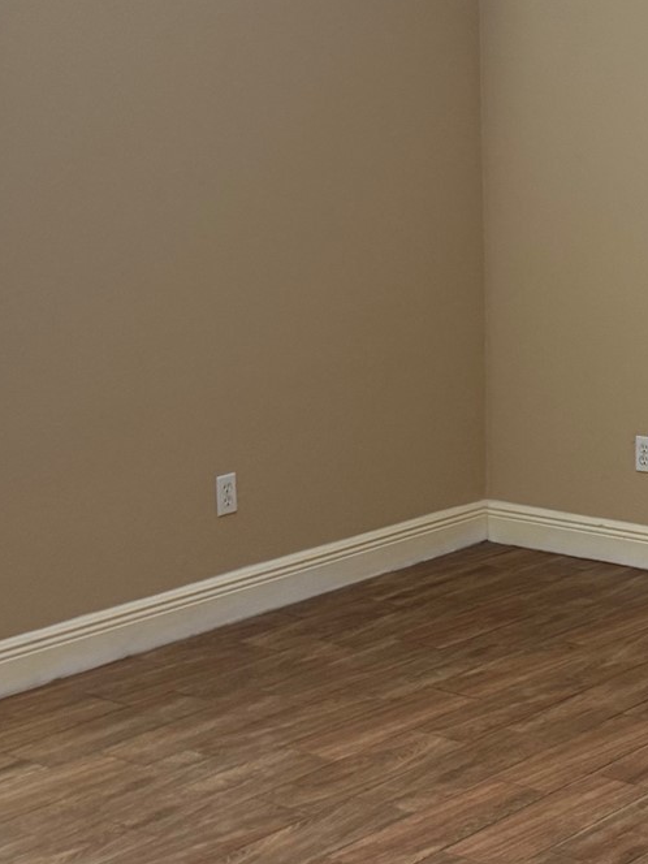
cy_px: 304
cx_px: 613
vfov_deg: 26.2
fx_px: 1847
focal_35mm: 74
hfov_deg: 19.4
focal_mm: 6.76
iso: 200
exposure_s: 1/60
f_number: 1.78
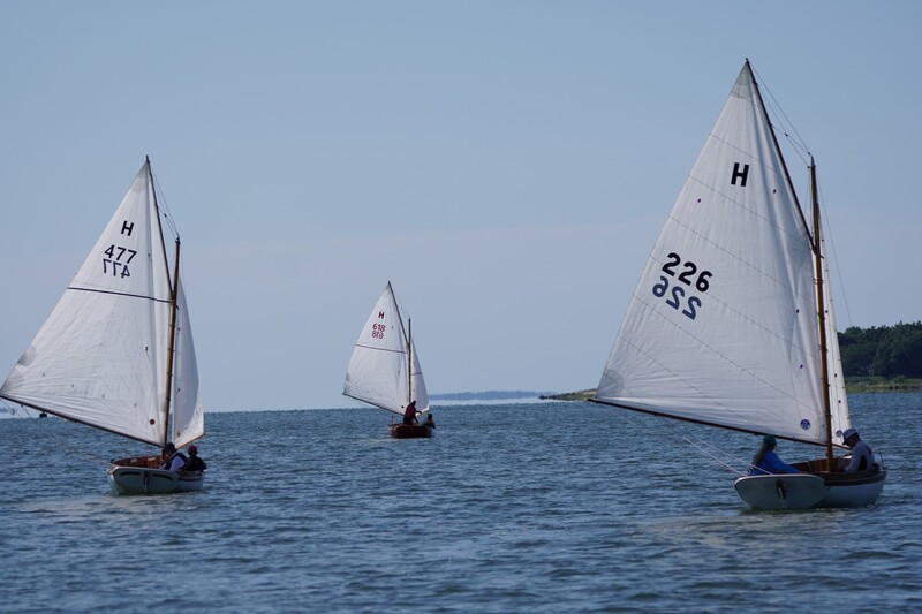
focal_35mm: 248
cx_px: 461
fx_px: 6337
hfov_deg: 8.3
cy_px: 307
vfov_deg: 5.5
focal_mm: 165
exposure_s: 1/1250
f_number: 5
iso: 100
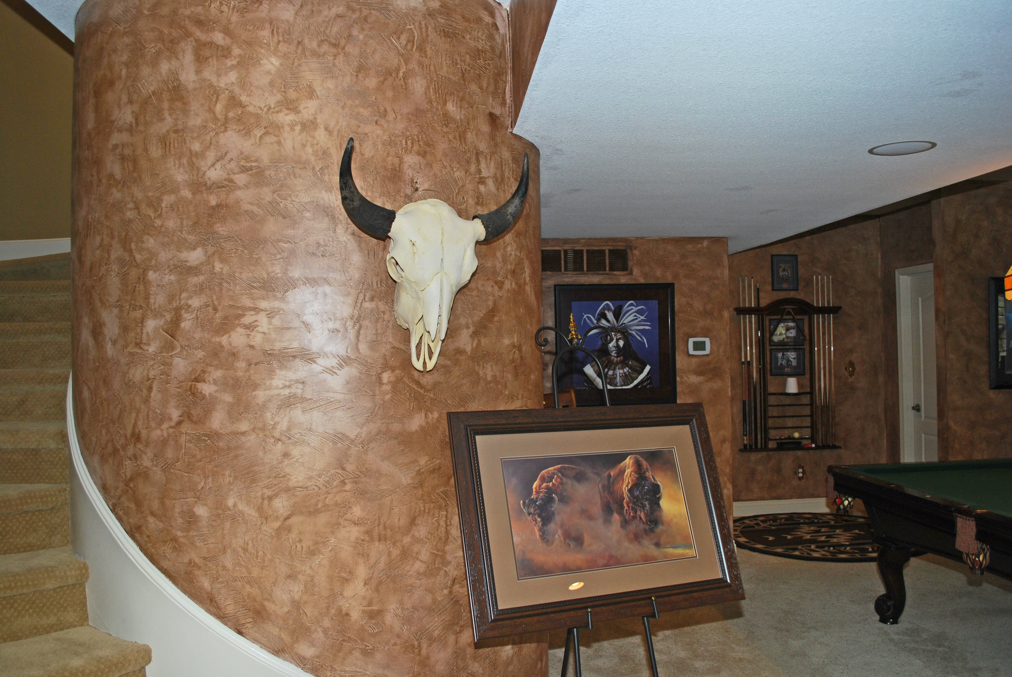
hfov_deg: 67.3
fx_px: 760
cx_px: 506
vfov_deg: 48.0
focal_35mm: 27
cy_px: 338
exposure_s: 1/60
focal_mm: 18
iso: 200
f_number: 4
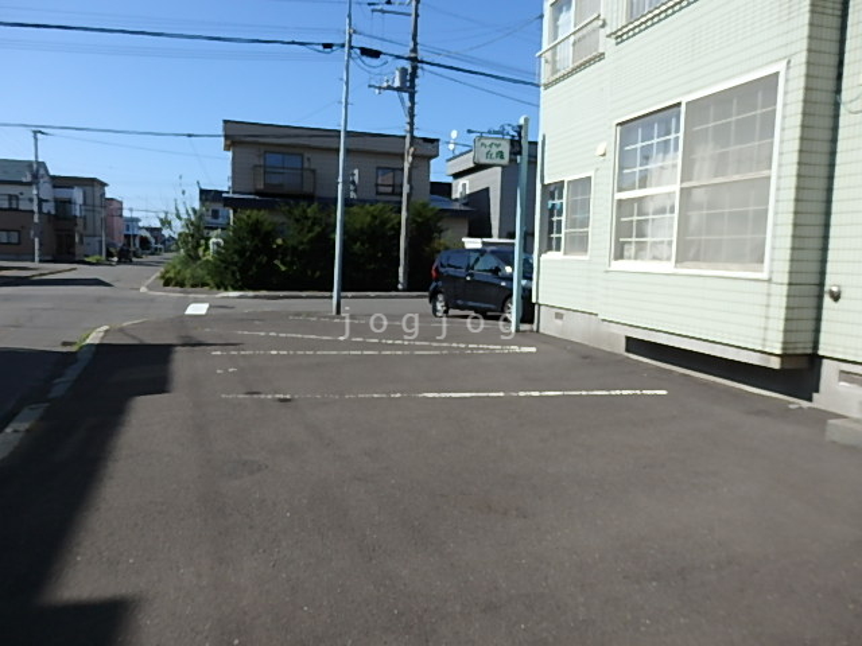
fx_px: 623
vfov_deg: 54.9
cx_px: 431
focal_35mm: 25
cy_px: 323
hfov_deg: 69.4
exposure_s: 1/250
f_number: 8.7
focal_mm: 4.5
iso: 125
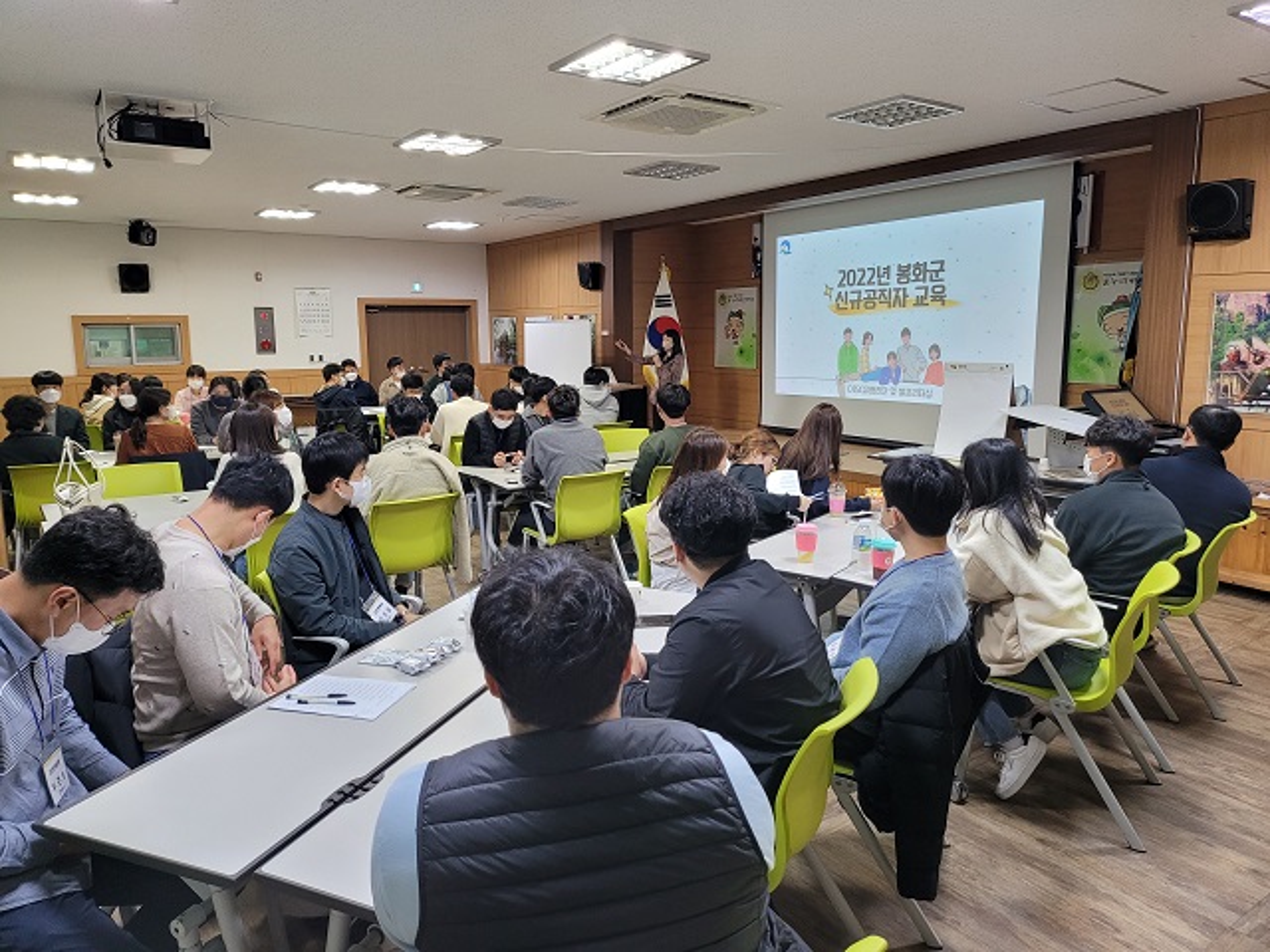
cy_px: 476
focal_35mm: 26
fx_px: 954
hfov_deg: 67.3
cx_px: 635
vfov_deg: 53.1
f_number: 1.8
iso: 250
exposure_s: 1/120
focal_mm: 5
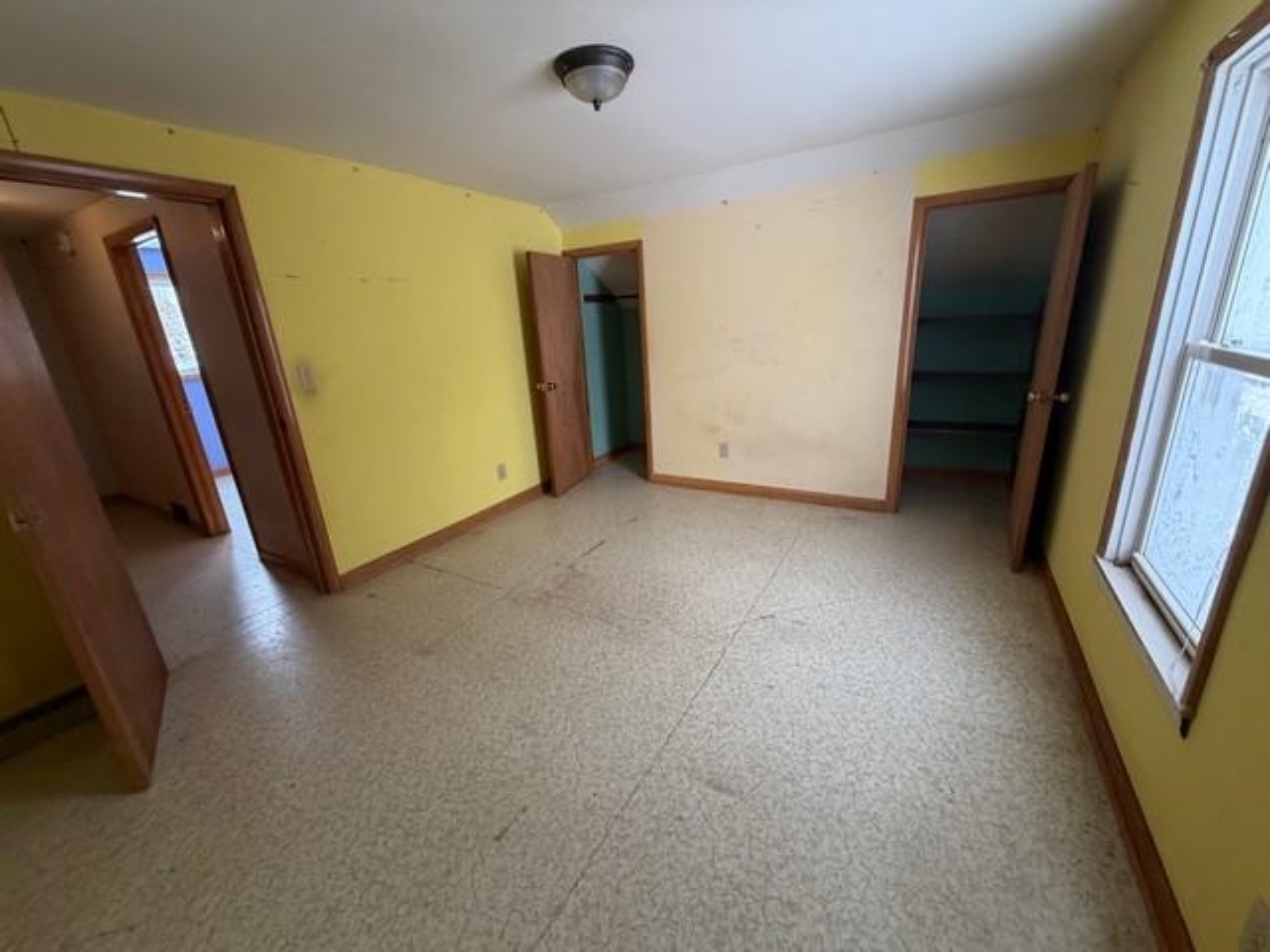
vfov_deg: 85.7
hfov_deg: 102.1
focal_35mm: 14
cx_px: 635
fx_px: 514
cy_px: 476
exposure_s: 1/60
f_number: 2.2
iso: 250
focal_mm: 2.22
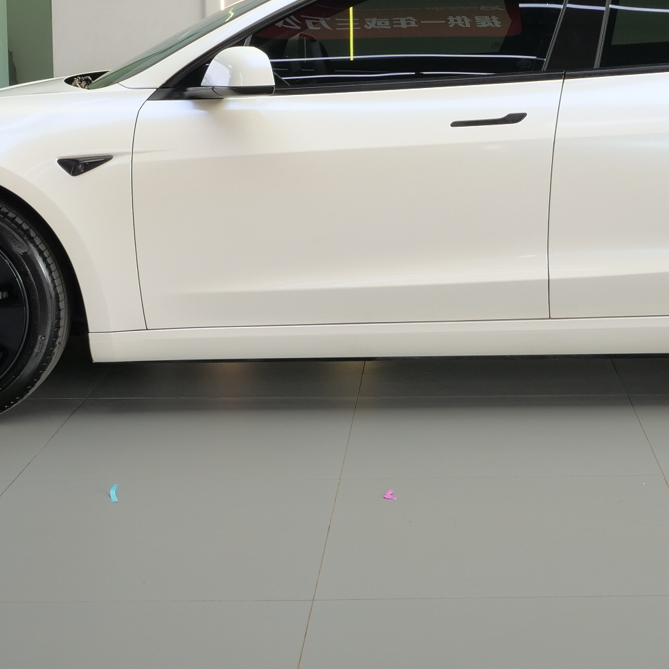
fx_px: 1574
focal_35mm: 72
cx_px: 485
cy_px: 134
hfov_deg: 23.8
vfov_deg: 23.6
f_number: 5.6
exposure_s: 1/15
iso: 250
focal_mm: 15
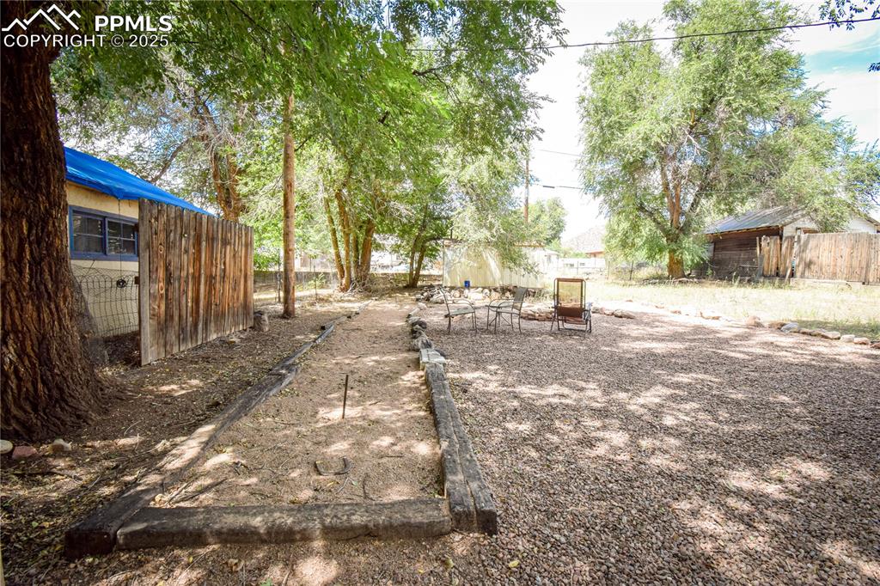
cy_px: 293
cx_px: 440
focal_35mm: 15
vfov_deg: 77.3
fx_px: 367
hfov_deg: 100.4
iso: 320
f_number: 13
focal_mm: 10
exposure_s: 1/50
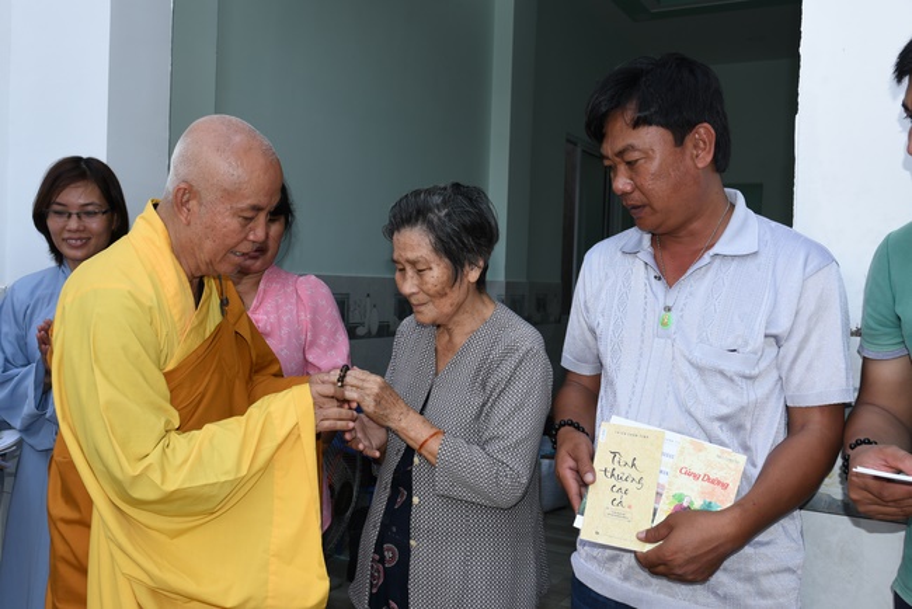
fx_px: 862
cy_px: 304
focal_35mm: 34
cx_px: 456
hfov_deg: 55.8
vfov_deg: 38.9
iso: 250
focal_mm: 34
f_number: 9
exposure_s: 1/100
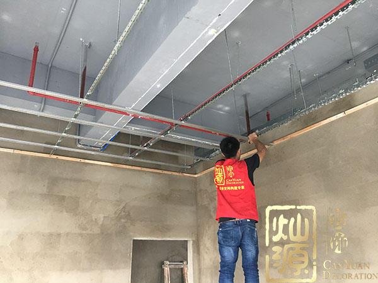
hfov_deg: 61.7
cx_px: 189
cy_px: 142
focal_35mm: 29
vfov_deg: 48.2
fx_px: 317
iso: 160
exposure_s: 1/33
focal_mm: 4.15
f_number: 2.2
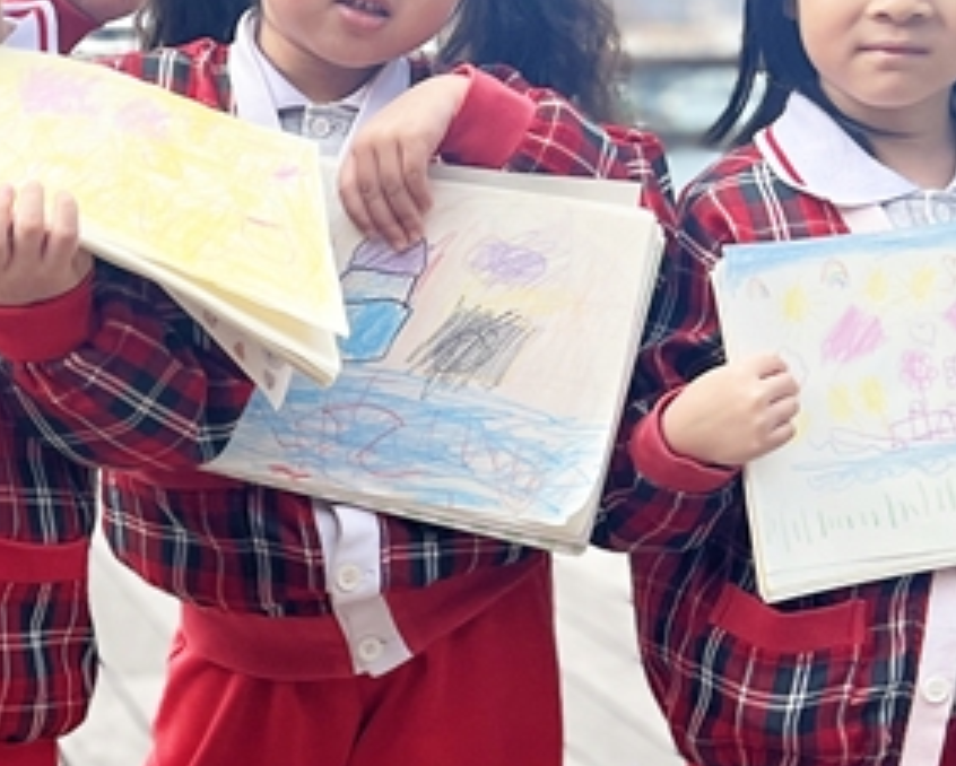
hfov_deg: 18.7
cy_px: 491
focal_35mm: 96
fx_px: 2718
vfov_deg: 16.0
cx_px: -239
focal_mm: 5.7
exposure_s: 1/2208
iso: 50
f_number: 1.5
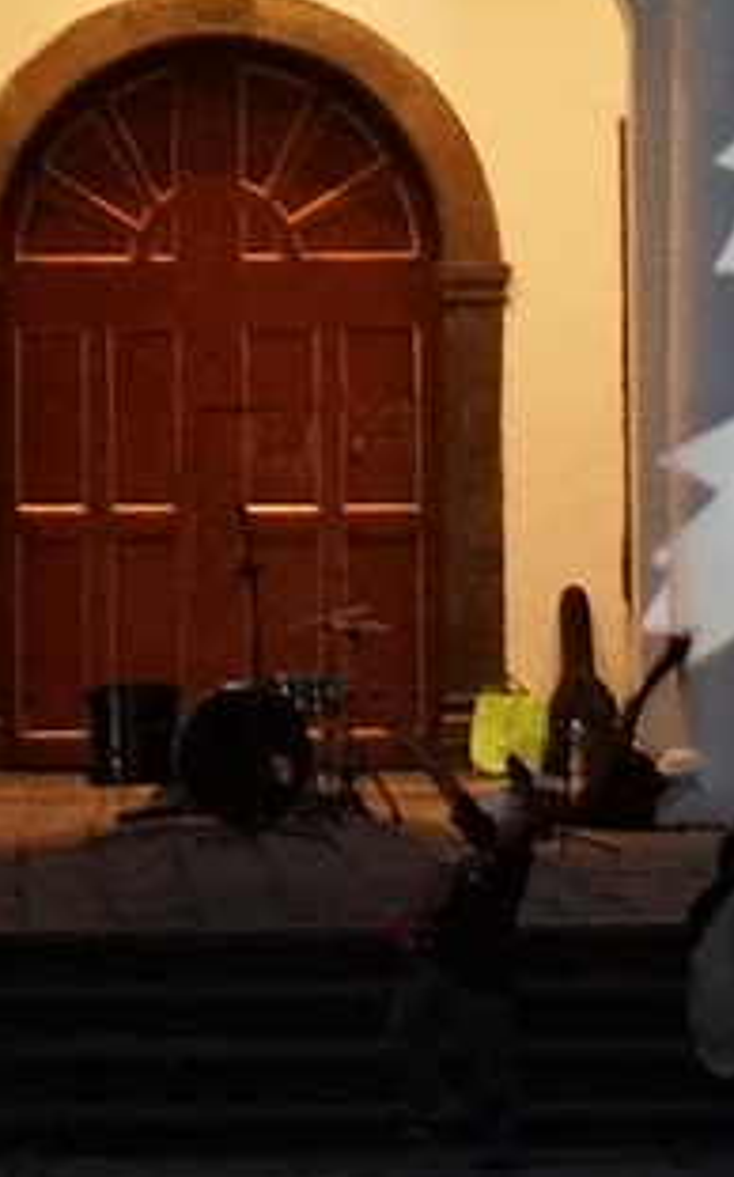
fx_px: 8525
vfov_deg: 7.6
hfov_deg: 4.9
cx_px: 227
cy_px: -950
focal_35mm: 266
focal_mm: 18
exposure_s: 1/50
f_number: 3.5
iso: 2000
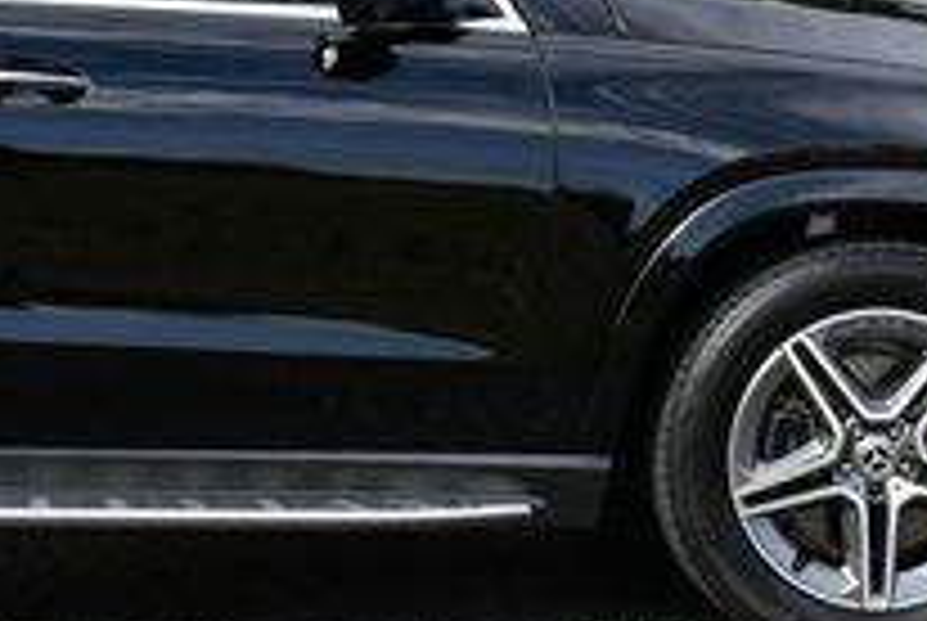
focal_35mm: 155
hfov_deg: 13.0
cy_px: -81
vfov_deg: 8.8
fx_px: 3997
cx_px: -18
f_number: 8
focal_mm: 25
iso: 180
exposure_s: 1/250
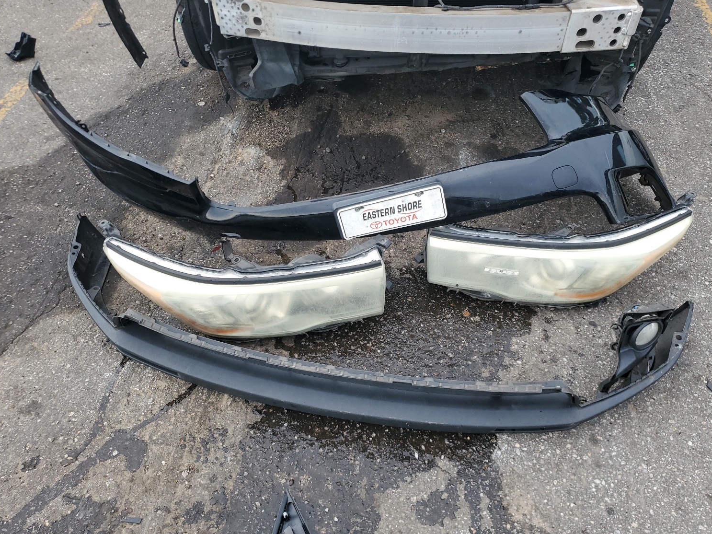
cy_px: 285
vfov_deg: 49.7
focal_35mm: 28
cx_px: 364
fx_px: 576
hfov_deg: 63.4
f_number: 1.5
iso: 50
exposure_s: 1/233
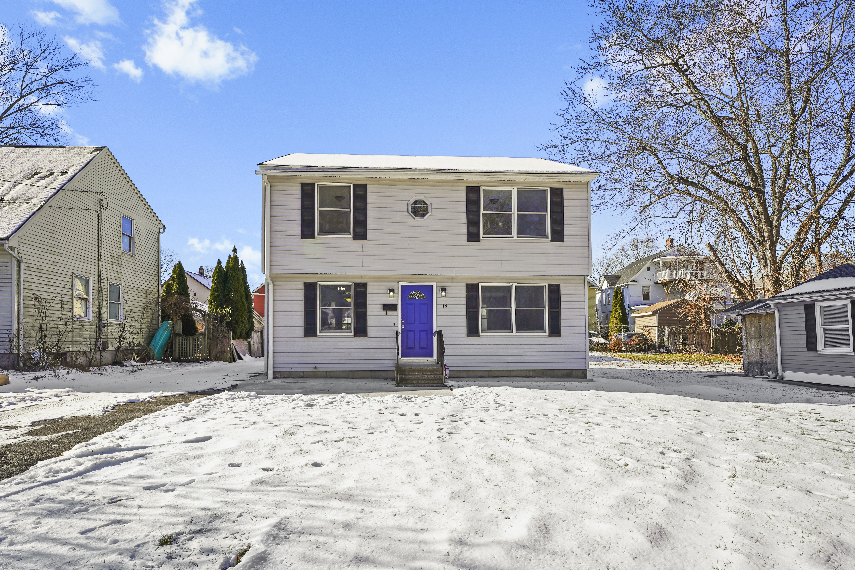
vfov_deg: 61.7
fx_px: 477
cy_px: 285
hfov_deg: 83.7
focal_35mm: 20
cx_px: 428
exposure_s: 1/200
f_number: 10
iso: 100
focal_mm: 20.1
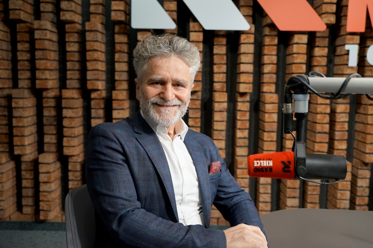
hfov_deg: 58.7
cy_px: 124
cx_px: 186
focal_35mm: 32
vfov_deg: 41.1
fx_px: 332
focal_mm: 32
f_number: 4
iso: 2500
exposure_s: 1/160
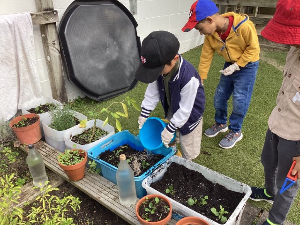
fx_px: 269
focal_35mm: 31
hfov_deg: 58.4
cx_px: 150
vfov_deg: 45.4
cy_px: 112
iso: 25
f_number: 2.4
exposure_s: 1/126
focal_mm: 3.3
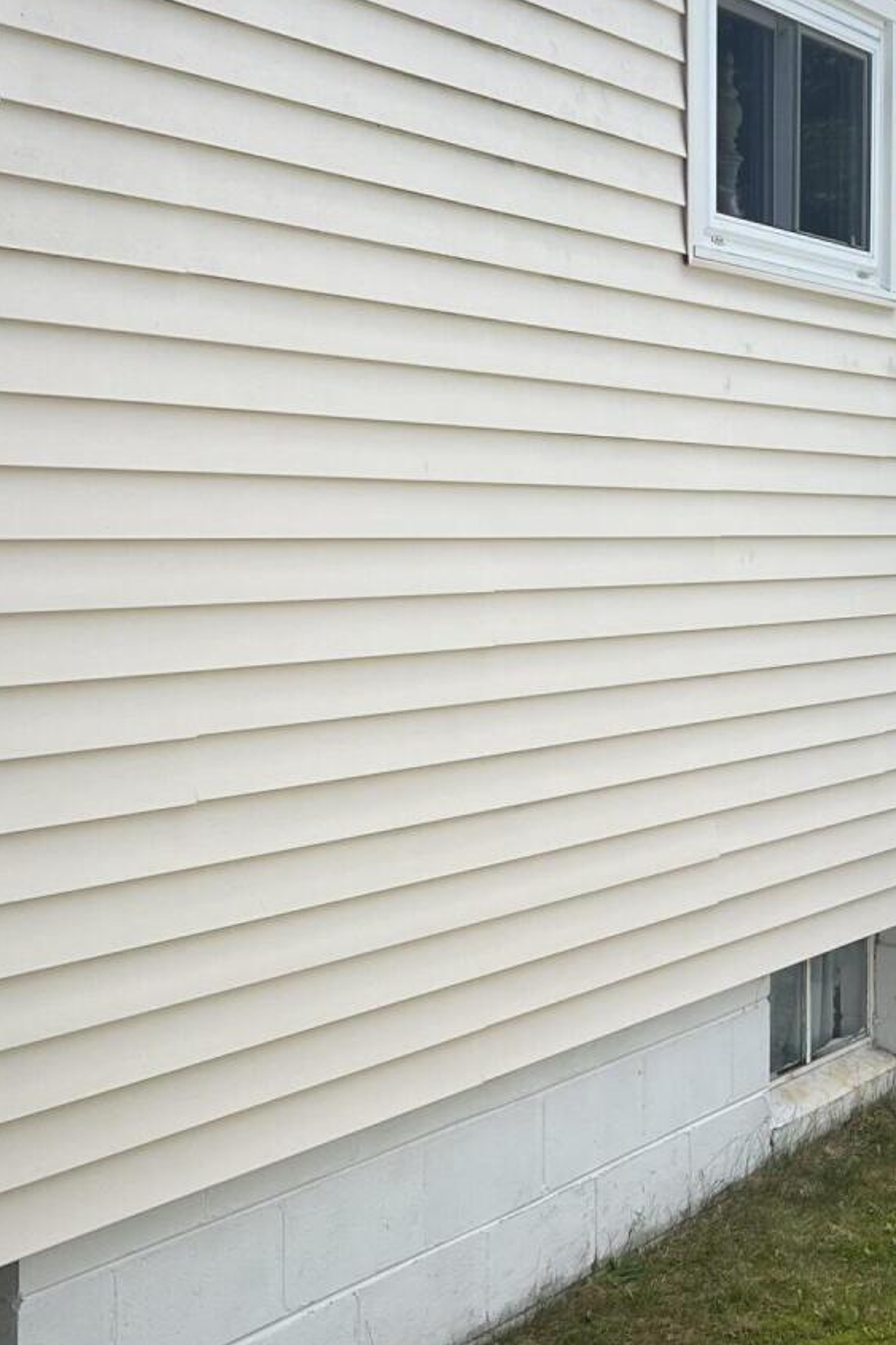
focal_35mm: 64
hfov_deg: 20.8
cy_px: 532
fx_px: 2390
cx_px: 781
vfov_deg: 31.3
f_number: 1.5
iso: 50
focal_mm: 5.7
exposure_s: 1/3704
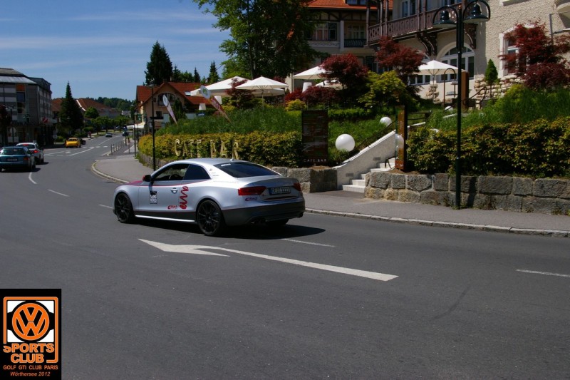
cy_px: 190
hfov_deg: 55.1
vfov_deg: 38.3
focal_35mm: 34
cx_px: 285
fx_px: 546
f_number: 13
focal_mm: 23
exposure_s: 1/250
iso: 200
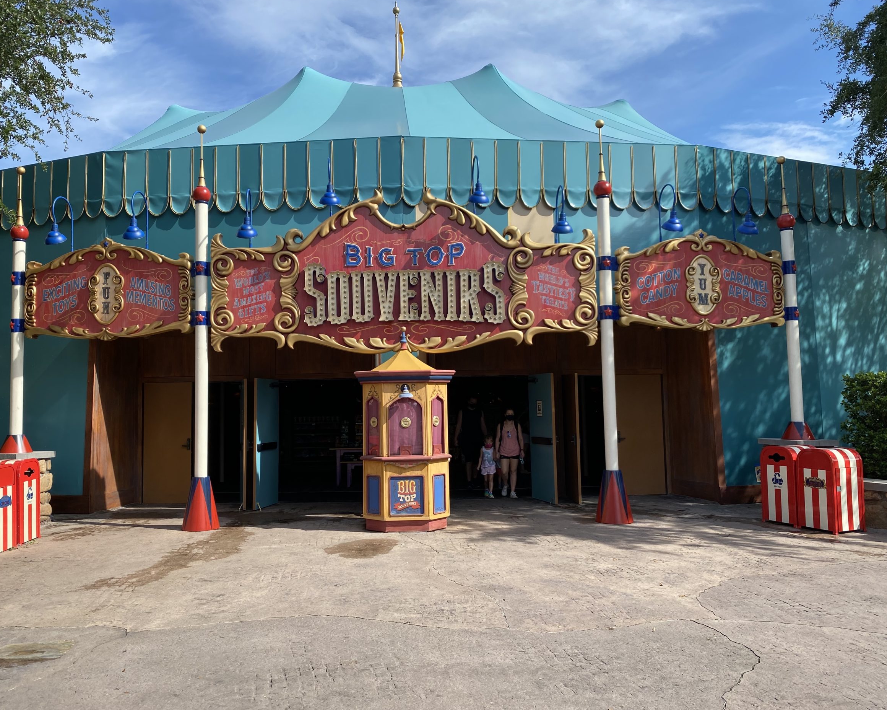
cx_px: 401
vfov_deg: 51.5
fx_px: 735
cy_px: 344
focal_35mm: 28
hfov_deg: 62.1
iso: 32
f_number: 1.8
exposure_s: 1/1808
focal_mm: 4.25
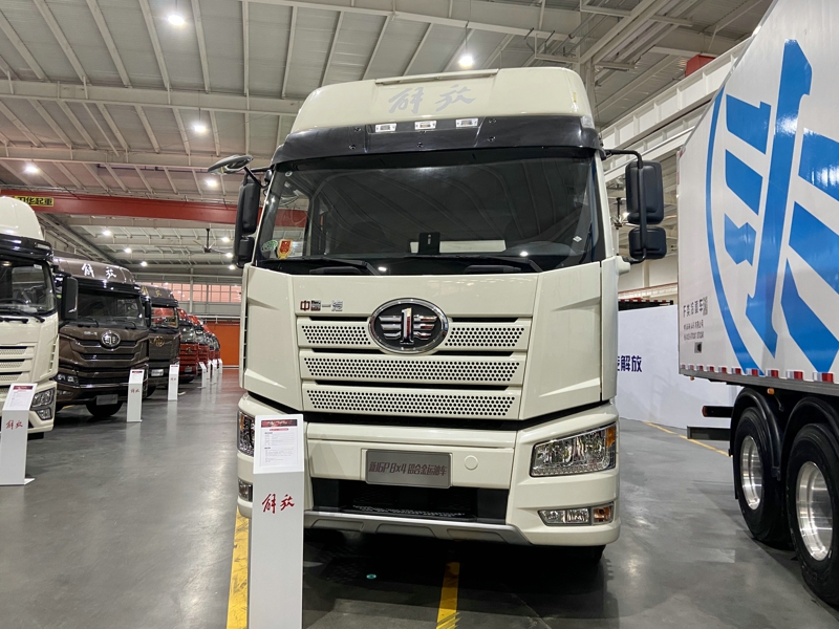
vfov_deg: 53.1
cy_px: 314
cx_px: 420
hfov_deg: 67.3
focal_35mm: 26
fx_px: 630
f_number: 1.8
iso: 200
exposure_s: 1/50
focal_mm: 4.25
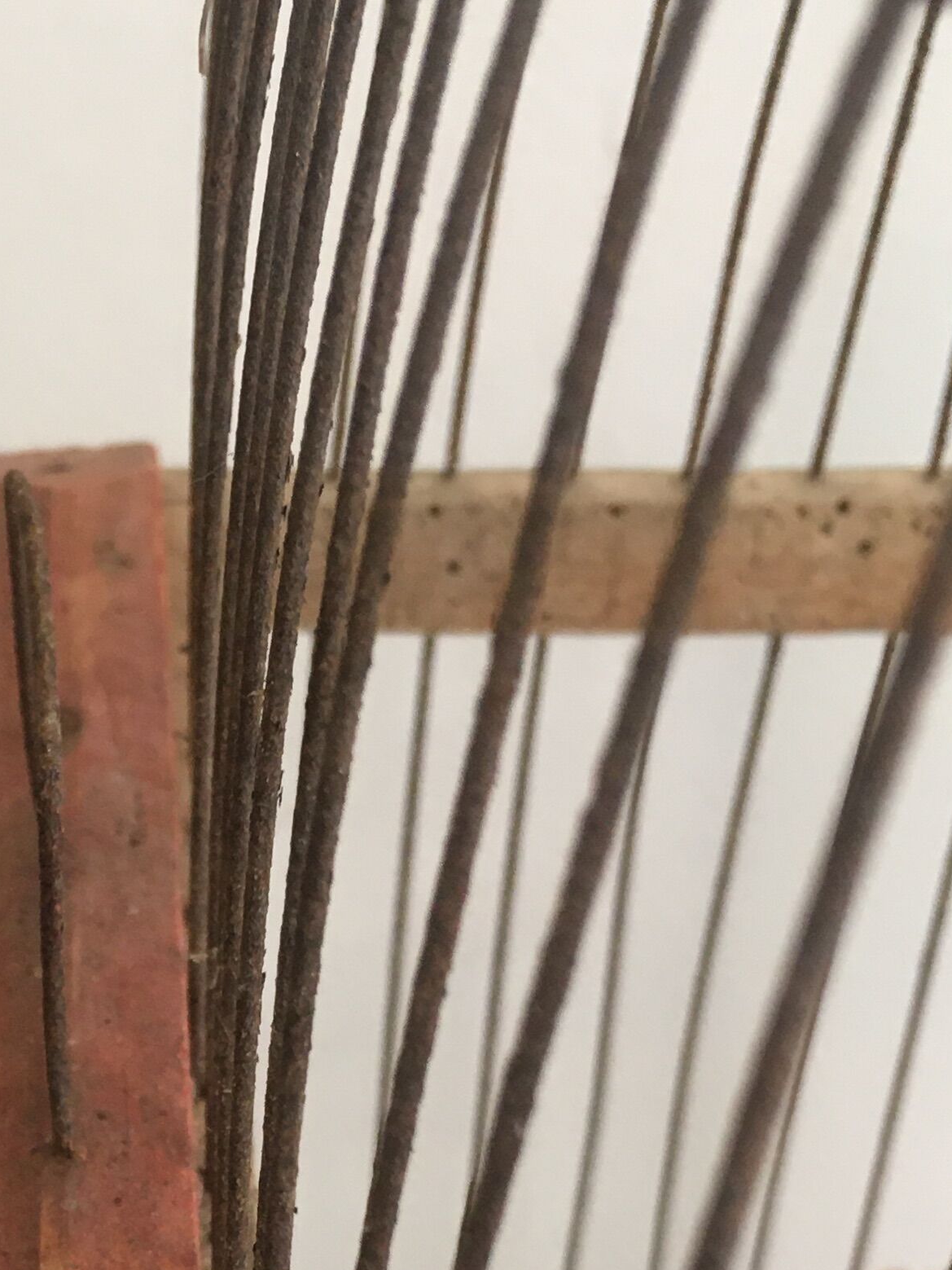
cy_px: 1486
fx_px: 2751
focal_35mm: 75
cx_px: 94
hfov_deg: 19.3
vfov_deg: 23.9
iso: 125
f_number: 2.2
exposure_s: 1/33
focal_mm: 4.15
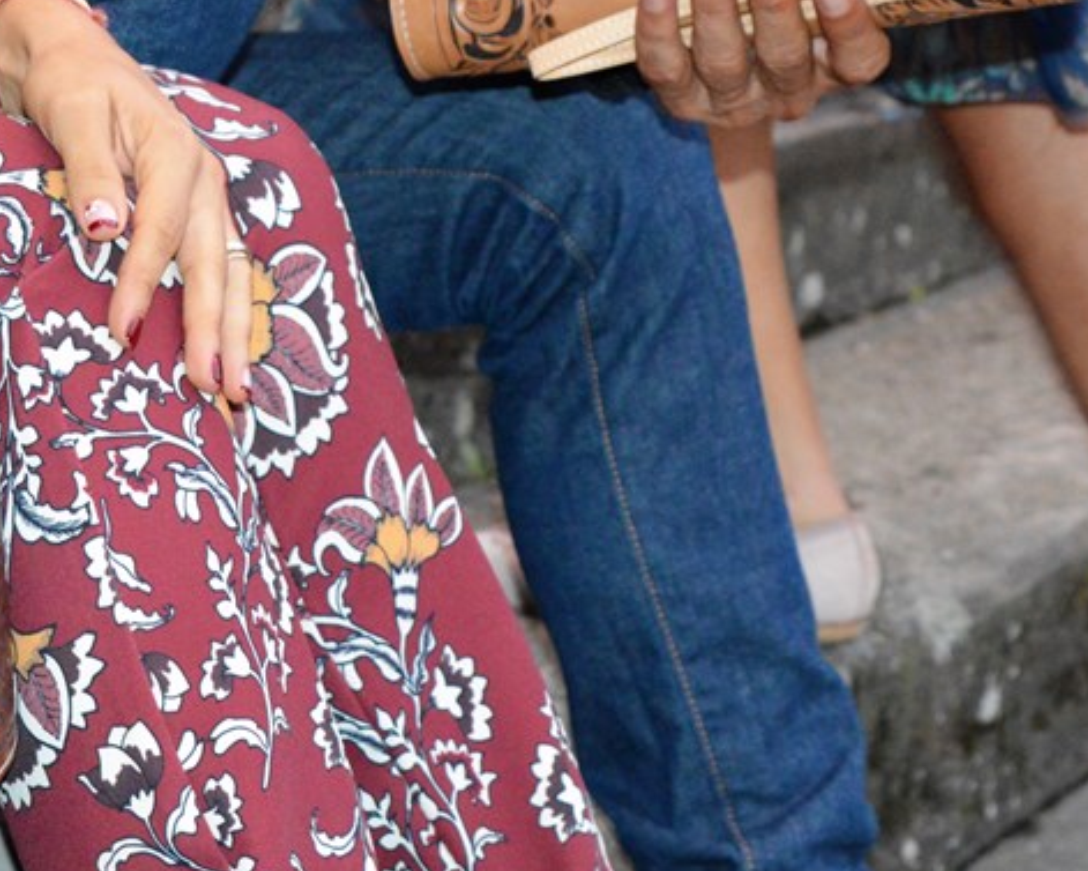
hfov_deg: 12.5
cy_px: 186
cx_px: 81
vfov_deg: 10.1
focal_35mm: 153
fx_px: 4928
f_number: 5.6
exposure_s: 1/60
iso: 2500
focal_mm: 50
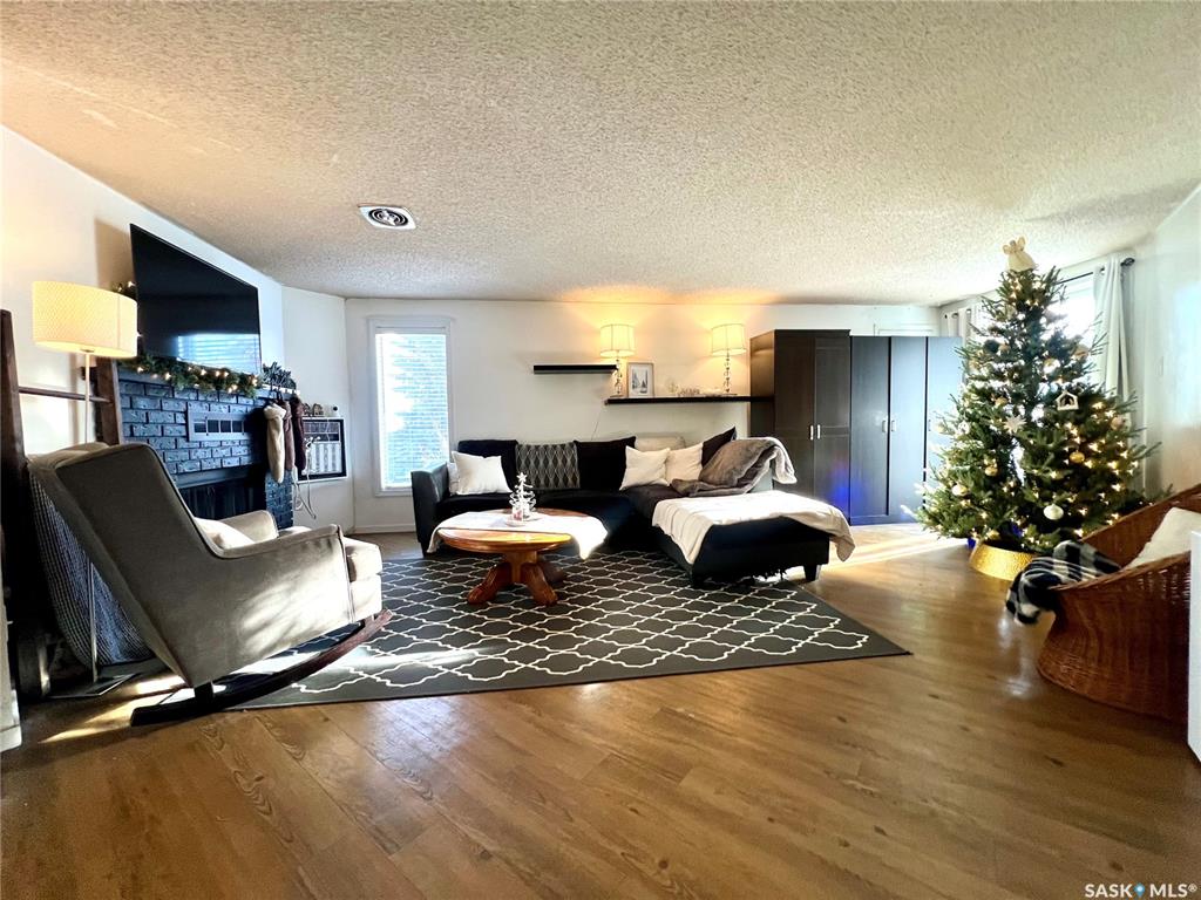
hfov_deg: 106.2
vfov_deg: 89.9
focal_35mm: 13
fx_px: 451
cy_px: 450
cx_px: 600
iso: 250
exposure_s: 1/120
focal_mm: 1.57
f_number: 1.8
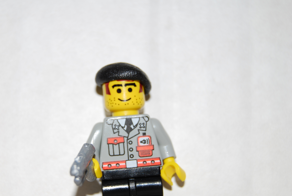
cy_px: 120
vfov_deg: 17.7
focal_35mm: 77
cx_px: 108
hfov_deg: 26.2
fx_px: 625
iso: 100
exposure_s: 1/125
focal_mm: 40
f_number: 5
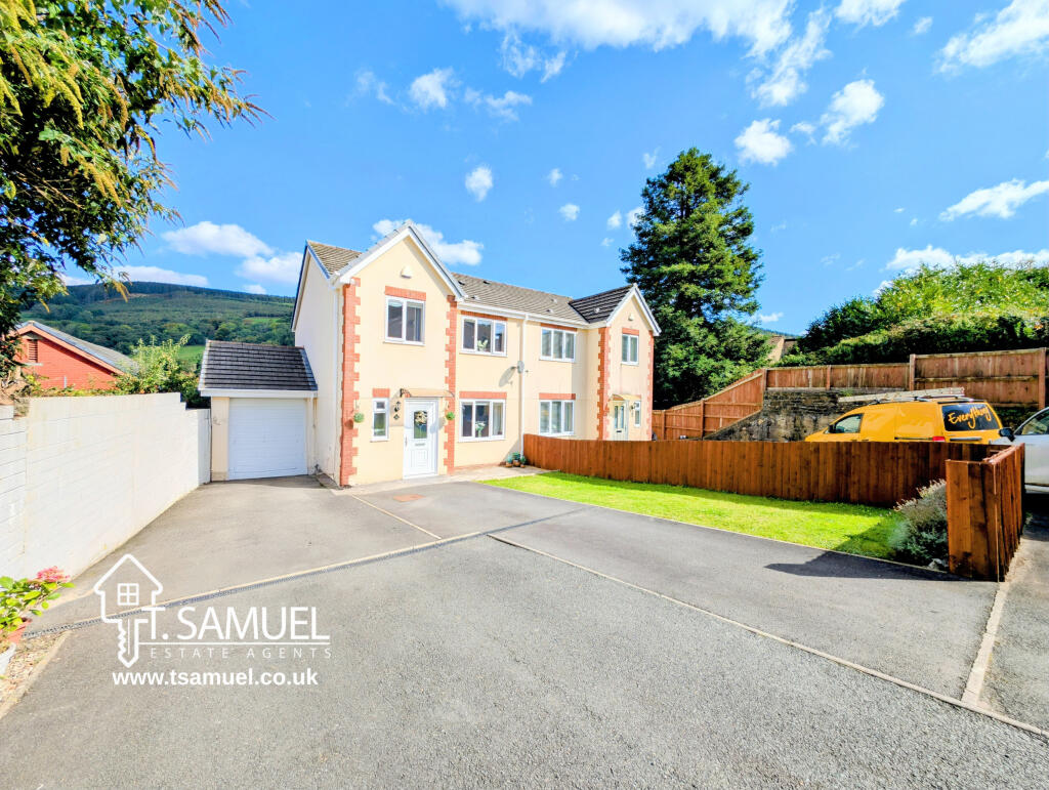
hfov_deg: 110.5
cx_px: 524
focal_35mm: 12
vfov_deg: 94.6
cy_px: 395
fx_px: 364
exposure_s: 1/2646
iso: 39
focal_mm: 2.23
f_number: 1.95
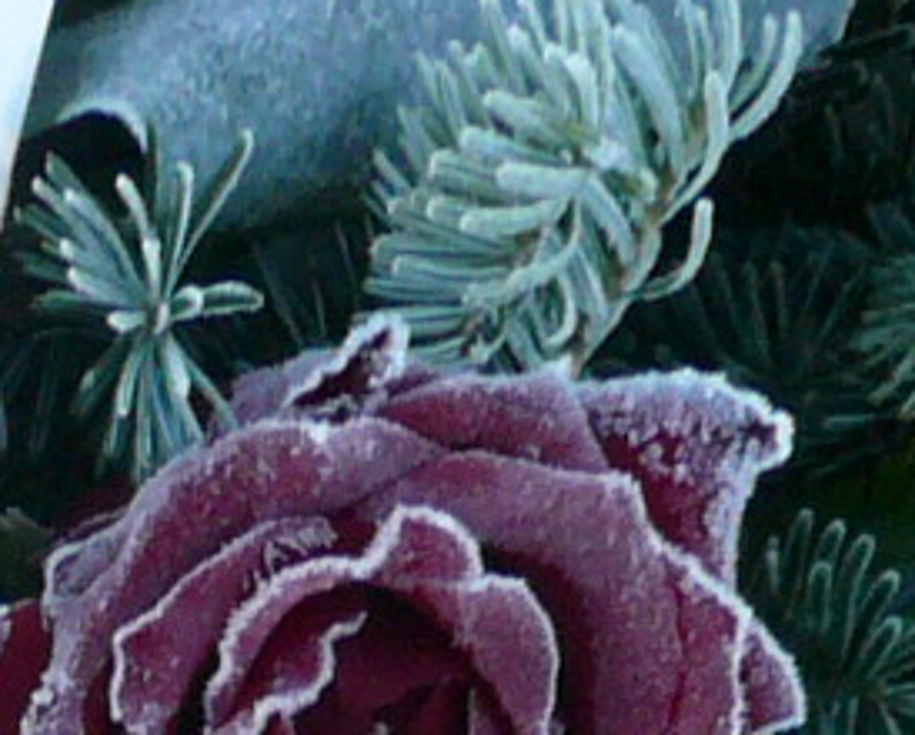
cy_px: 2526
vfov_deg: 6.6
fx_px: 5532
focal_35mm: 204
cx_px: 247
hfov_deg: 9.4
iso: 100
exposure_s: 1/100
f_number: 2.8
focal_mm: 4.6
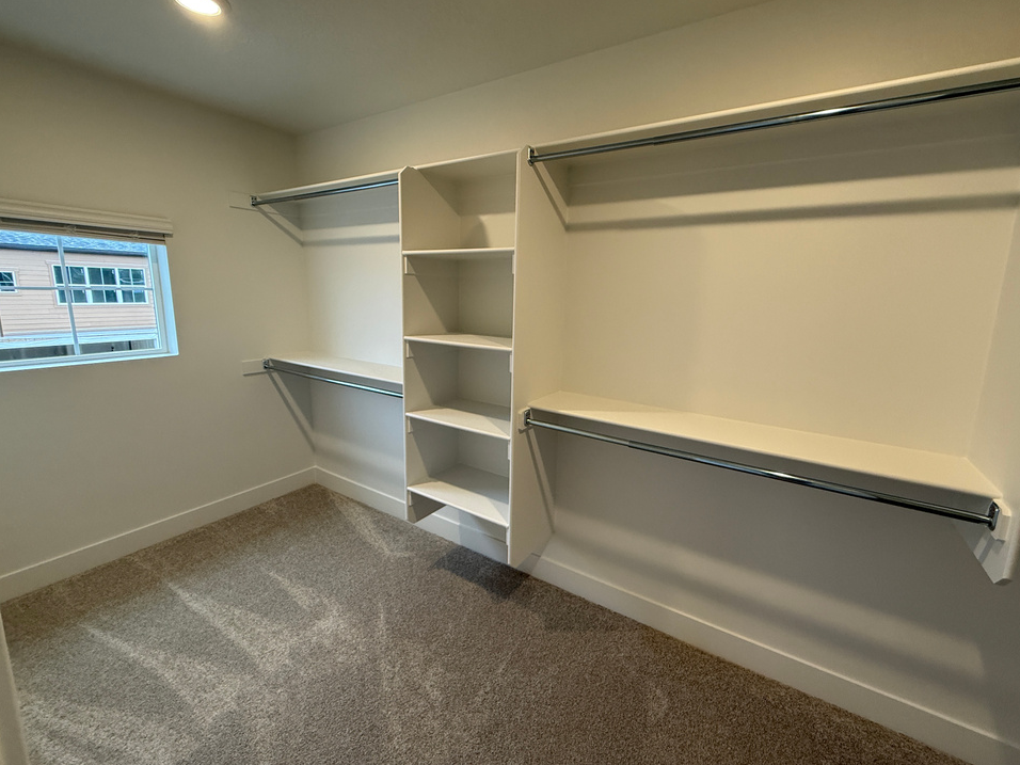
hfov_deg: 98.1
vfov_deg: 81.7
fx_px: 442
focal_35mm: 15
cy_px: 362
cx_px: 532
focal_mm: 2.22
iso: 160
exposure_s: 1/120
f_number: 2.2
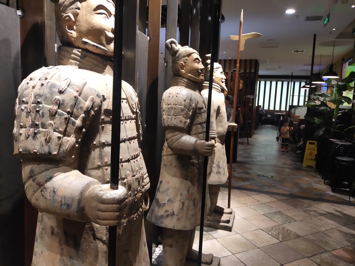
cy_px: 133
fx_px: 267
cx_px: 178
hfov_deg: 67.3
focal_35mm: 26
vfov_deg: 53.1
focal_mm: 3.87
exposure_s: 1/33
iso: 387
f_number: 2
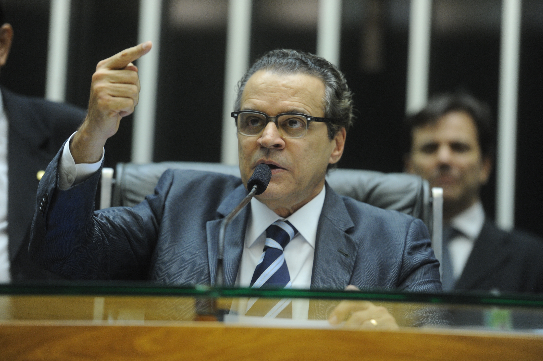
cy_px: 180
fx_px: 2864
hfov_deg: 10.8
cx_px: 272
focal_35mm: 190
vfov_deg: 7.2
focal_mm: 190
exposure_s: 1/60
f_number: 2.8
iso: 1600
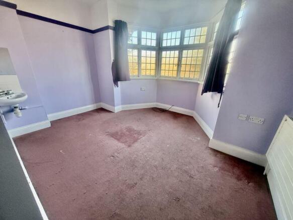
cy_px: 110
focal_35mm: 14
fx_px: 118
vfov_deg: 85.7
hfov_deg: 102.1
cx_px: 146
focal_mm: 2.22
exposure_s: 1/99
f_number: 2.2
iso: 250
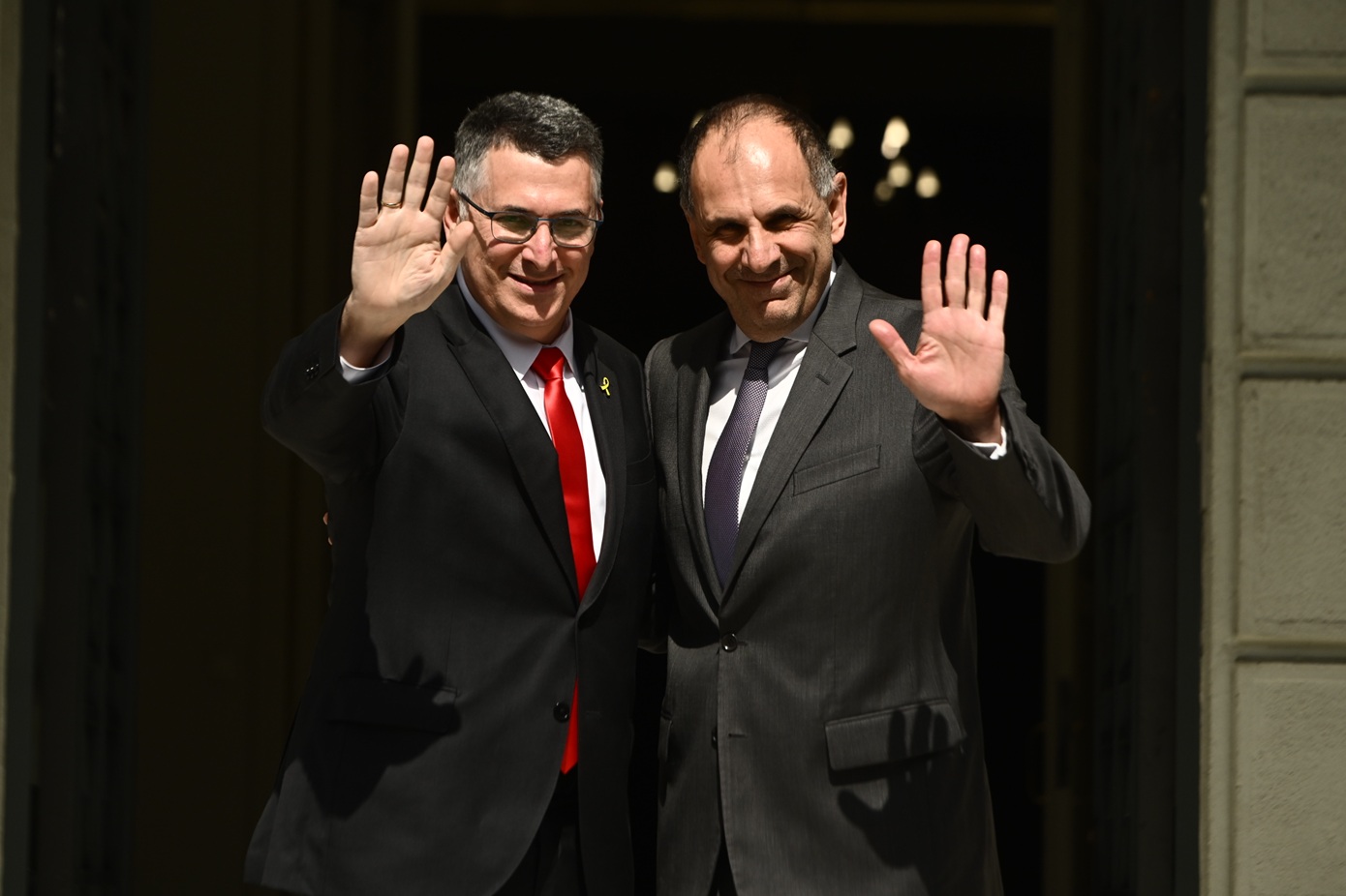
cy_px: 448
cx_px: 673
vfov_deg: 9.1
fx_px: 5607
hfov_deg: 13.7
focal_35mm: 150
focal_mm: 150
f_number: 4
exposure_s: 1/5000
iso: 250
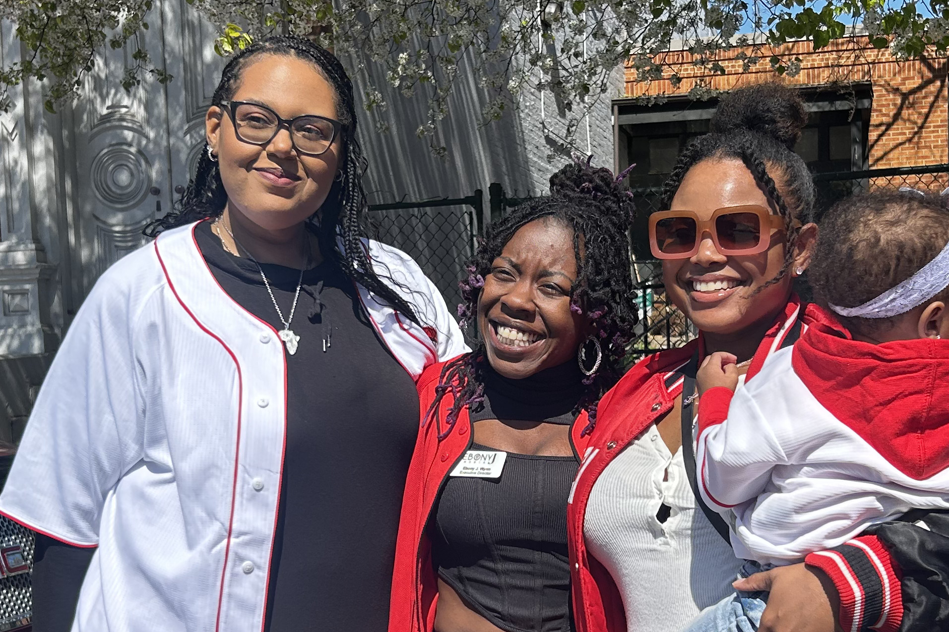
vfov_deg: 23.6
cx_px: 500
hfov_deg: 35.0
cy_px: 440
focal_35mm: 57
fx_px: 1502
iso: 50
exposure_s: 1/2762
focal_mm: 5.7
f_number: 1.5
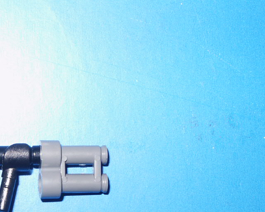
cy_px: 162
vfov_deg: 10.1
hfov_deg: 12.6
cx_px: 33
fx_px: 1192
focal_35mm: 152
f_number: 8
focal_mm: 15.5
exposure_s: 1/60
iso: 64
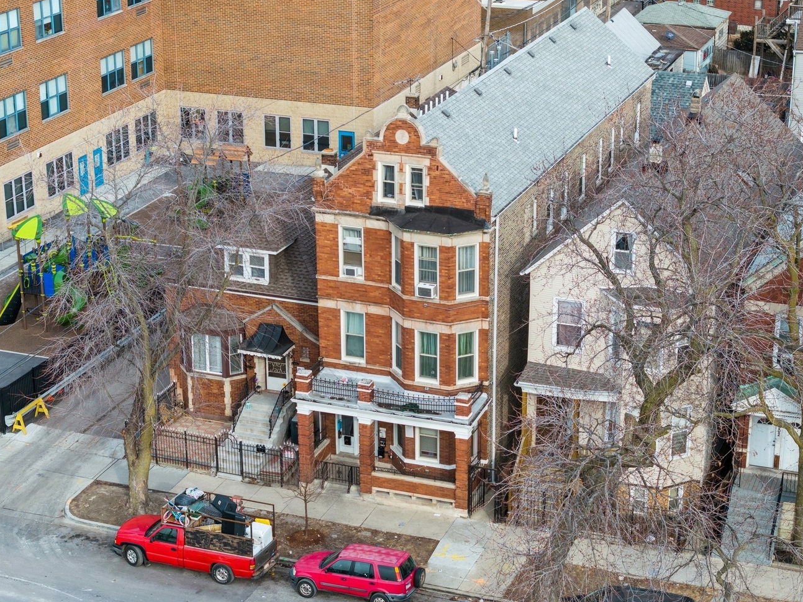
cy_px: 322
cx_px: 413
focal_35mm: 78
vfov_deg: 18.9
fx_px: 1809
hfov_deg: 25.0
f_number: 2.8
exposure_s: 1/20
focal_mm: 19.35
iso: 100
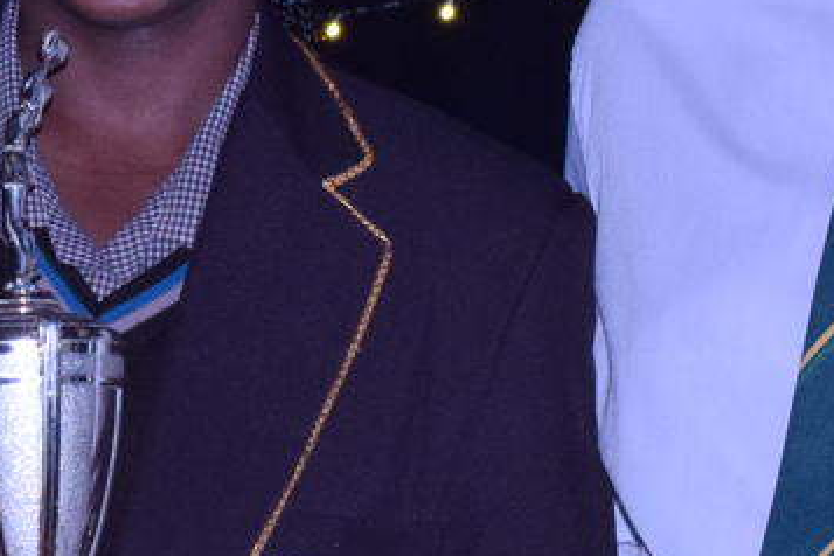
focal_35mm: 347
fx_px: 8041
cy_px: 145
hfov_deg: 5.9
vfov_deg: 4.0
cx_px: 54
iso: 1000
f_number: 8
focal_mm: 55
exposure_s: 1/60
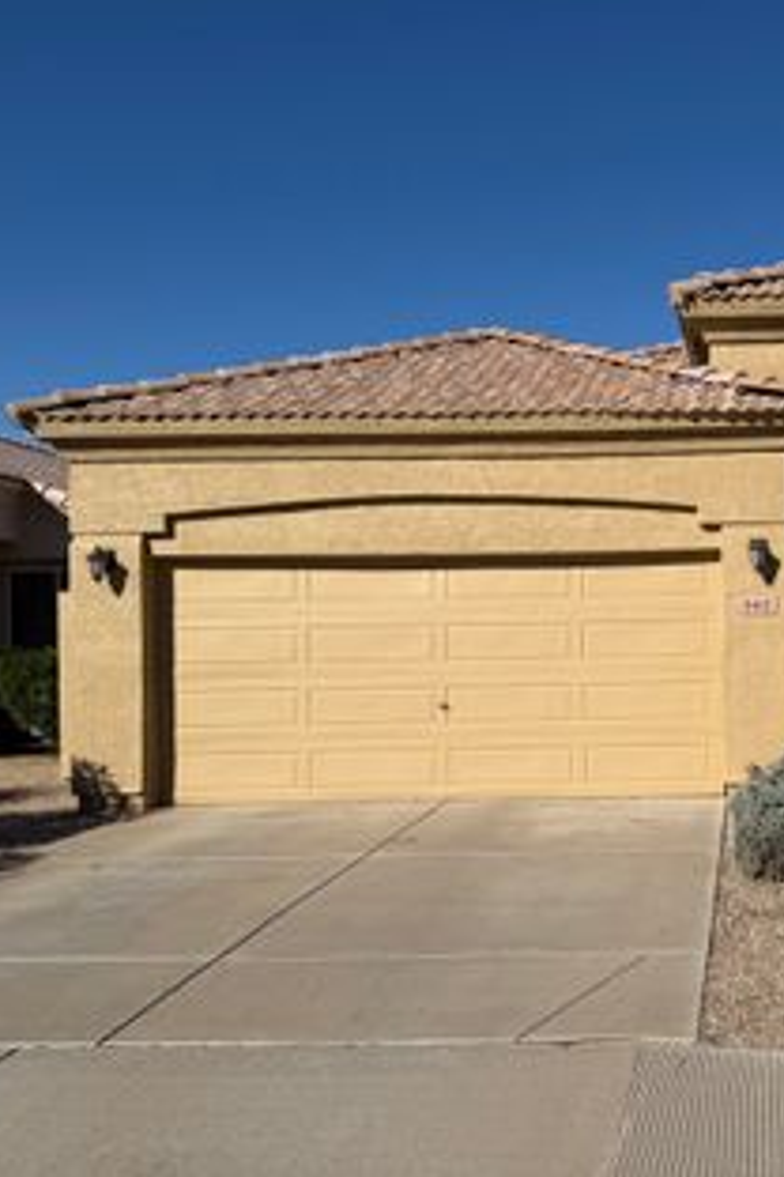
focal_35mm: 40
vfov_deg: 48.4
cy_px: 628
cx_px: 727
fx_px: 1307
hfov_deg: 31.6
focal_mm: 6.76
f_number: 1.78
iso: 80
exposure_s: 1/9091
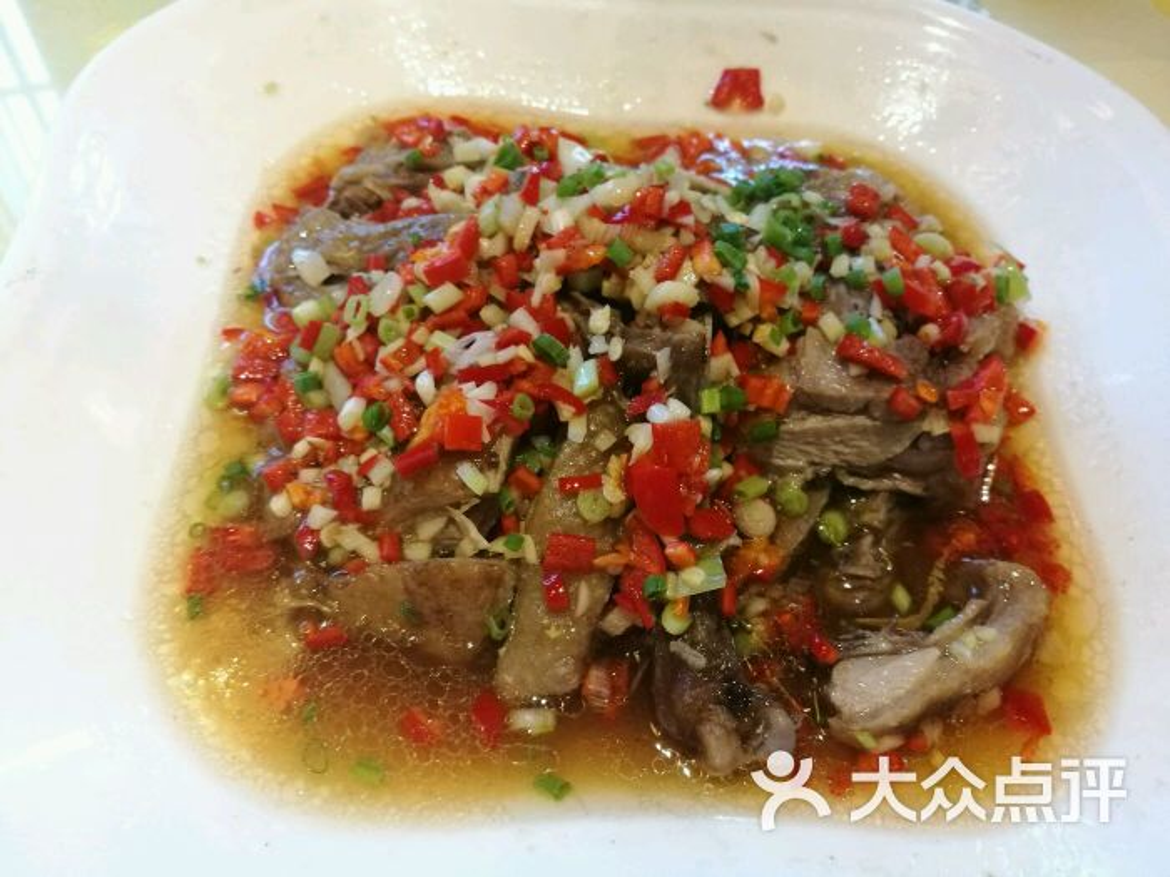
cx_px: 585
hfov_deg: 65.3
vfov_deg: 51.4
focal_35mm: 27
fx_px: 913
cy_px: 438
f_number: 2.2
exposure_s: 1/30
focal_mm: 4.5
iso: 320
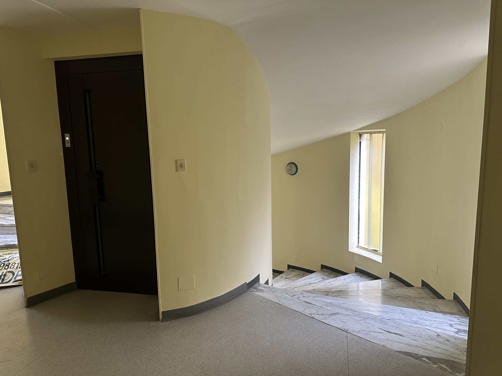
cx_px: 251
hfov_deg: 71.6
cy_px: 188
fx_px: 348
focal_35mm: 24
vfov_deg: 56.8
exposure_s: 1/86
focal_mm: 6.86
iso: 250
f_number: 1.78
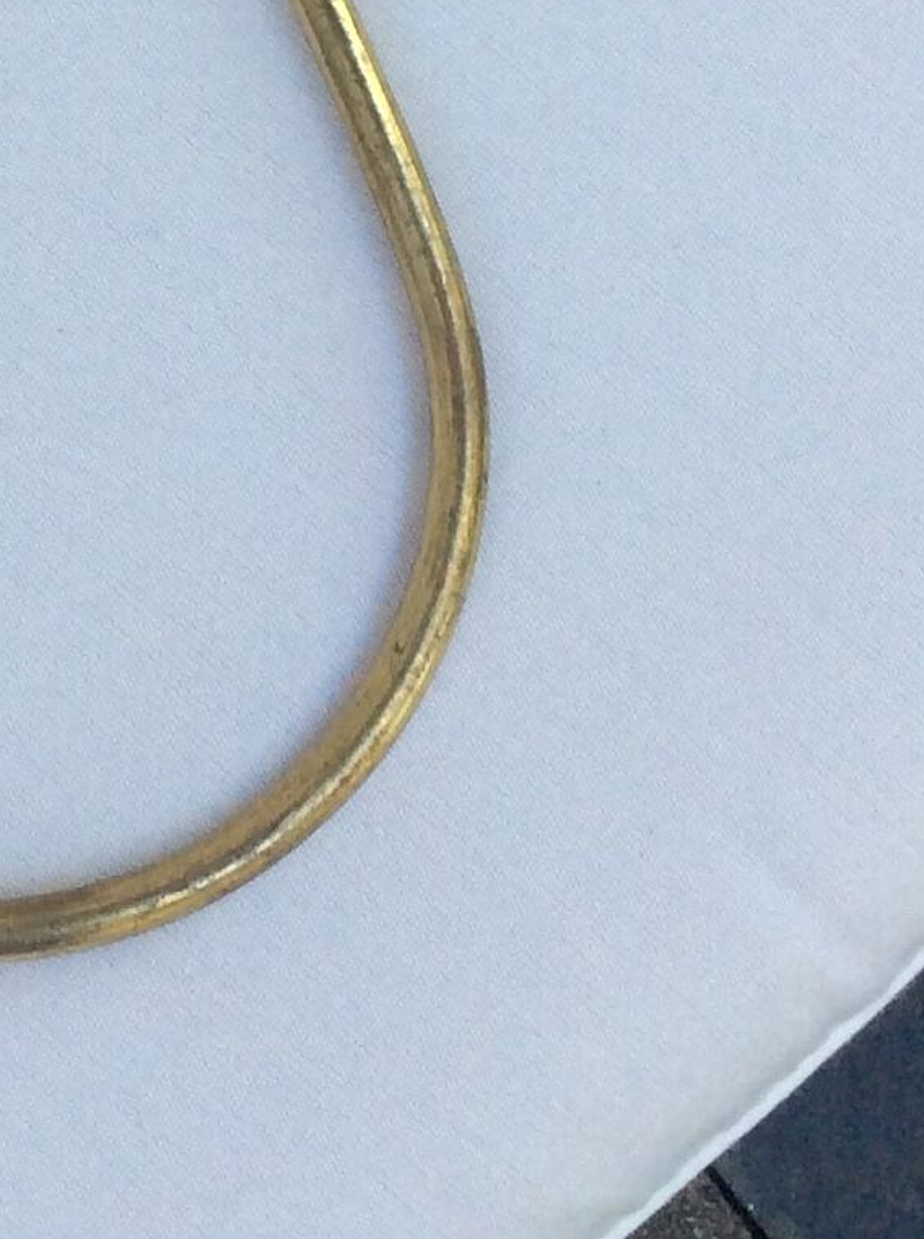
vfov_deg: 17.6
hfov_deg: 13.3
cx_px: -62
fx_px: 3891
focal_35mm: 109
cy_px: -21
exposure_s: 1/100
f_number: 2.4
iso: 64
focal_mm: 3.3
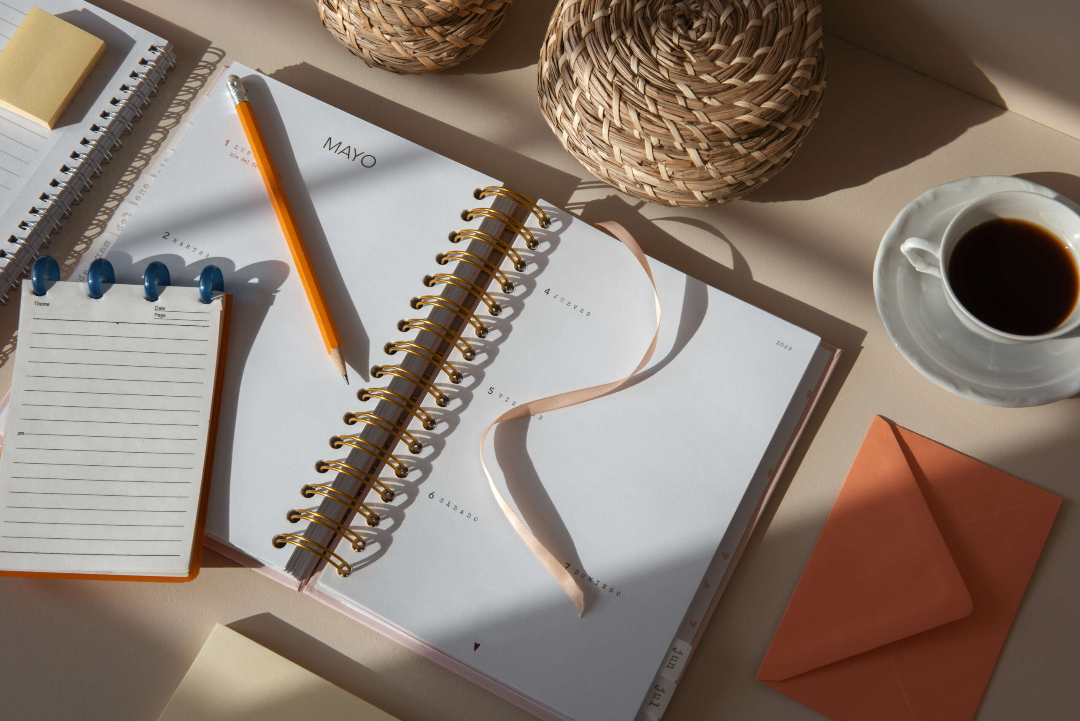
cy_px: 360
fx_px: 1681
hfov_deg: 35.6
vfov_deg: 24.2
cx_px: 540
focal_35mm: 56
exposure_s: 1/80
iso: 200
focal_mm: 56
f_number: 18
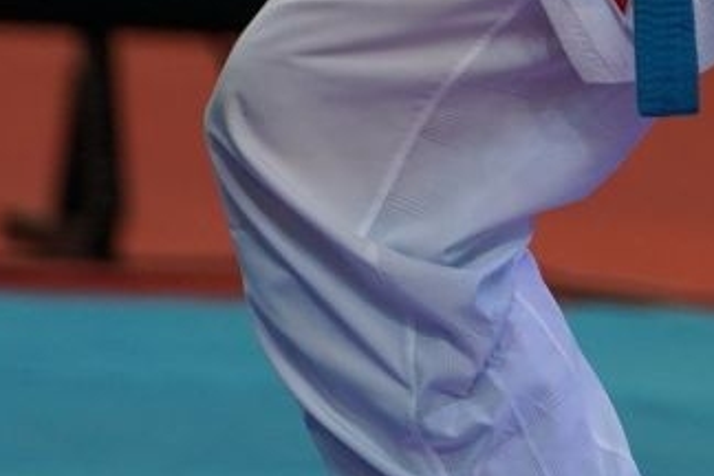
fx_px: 22033
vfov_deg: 1.2
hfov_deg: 1.9
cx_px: 1049
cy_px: -809
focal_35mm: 1111
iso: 640
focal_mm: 200
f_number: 2.8
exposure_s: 1/1000
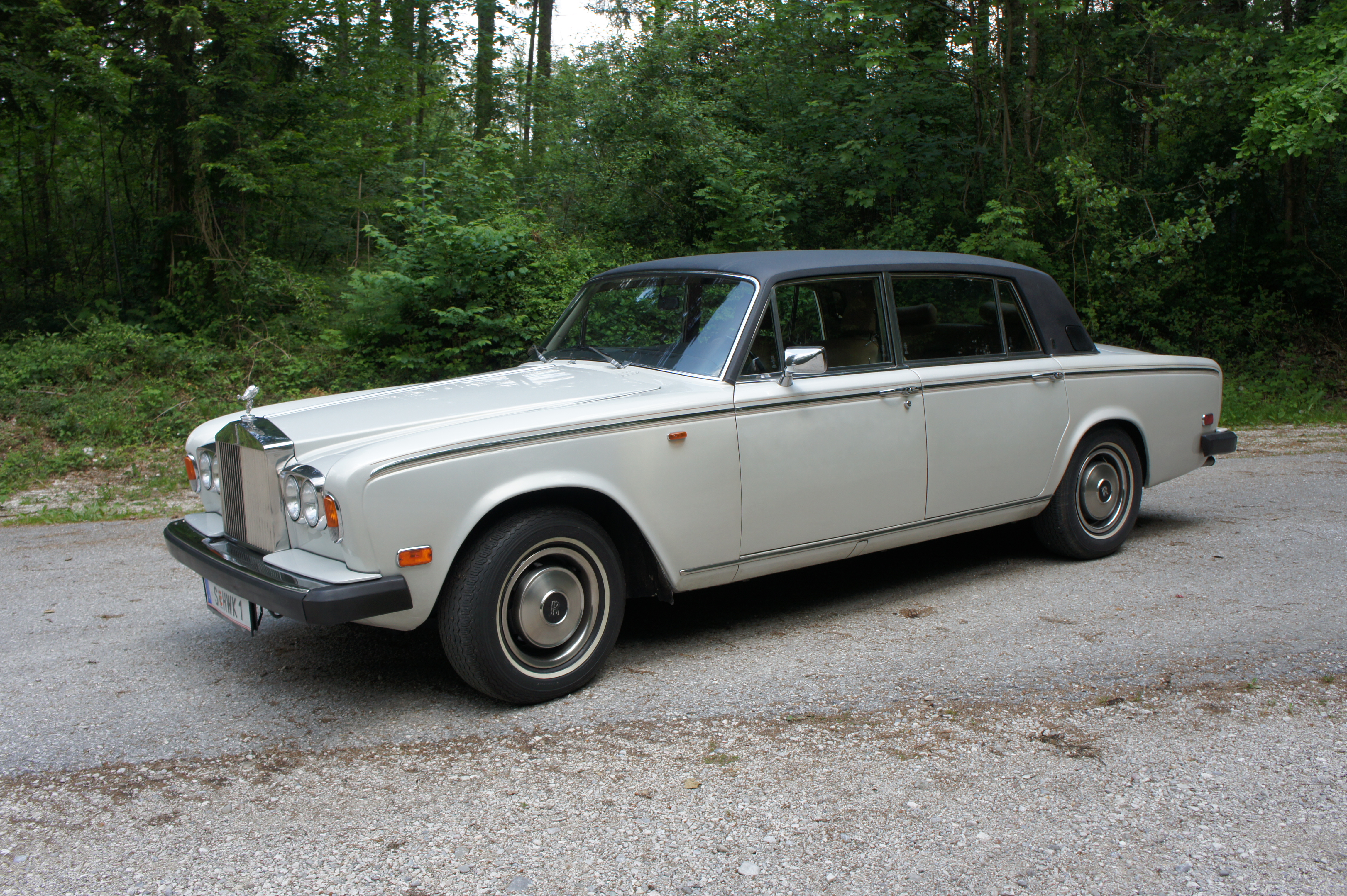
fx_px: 1234
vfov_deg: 39.9
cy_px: 448
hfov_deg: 57.3
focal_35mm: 33
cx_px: 674
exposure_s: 1/125
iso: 200
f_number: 7.1
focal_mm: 22
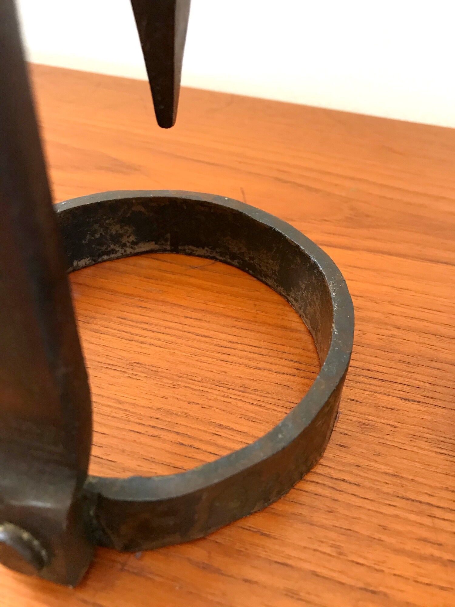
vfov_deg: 63.4
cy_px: 304
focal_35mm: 28
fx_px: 491
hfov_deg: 49.7
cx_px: 228
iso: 40
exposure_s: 1/17
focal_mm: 3.99
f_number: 1.8
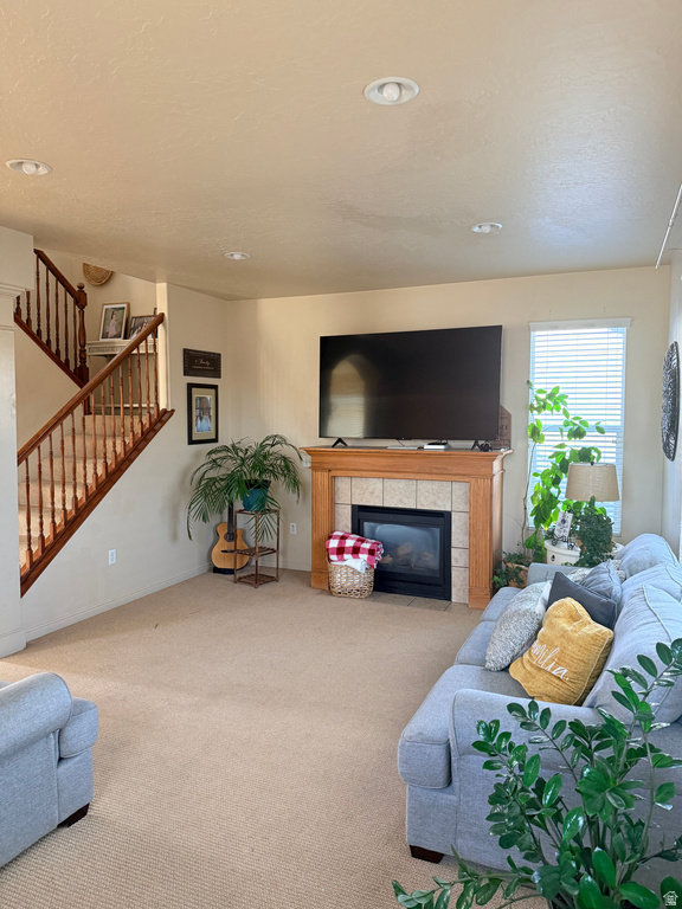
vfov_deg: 71.6
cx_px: 341
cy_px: 454
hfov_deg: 56.8
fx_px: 630
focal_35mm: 24
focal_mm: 6.76
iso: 320
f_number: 1.78
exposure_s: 1/60
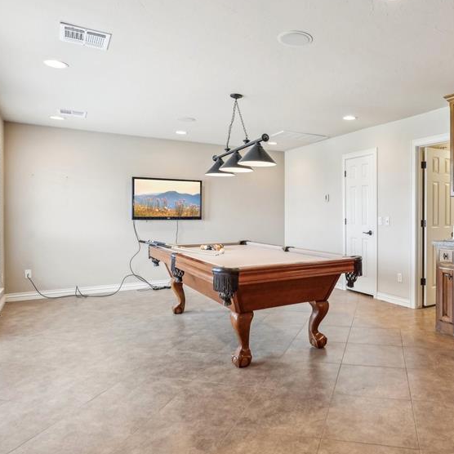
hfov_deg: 61.1
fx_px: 371
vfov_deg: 62.9
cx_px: 309
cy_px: 216
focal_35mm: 25
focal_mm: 16
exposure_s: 1/5
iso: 400
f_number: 8
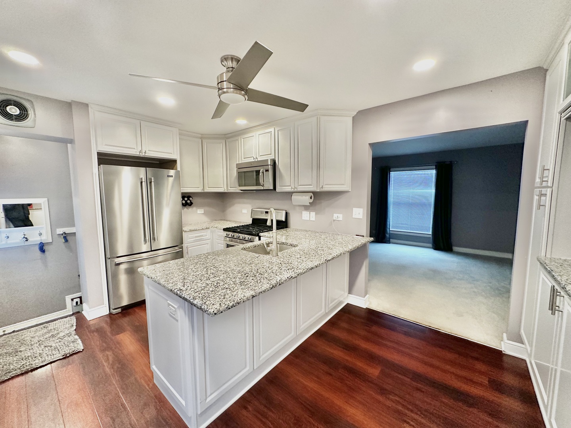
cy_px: 214
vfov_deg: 85.7
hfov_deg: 102.1
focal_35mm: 14
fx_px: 231
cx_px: 286
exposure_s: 1/120
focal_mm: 2.22
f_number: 2.2
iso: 250
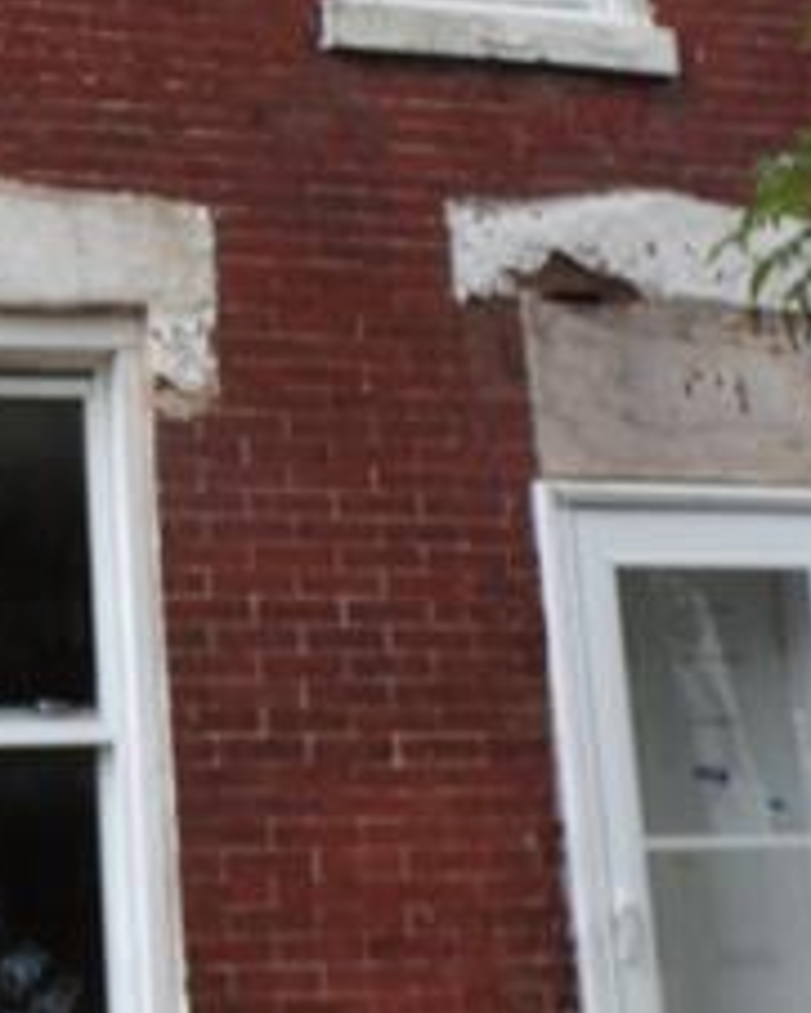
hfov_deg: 18.1
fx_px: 2489
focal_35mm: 83
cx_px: 40
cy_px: 439
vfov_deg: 23.0
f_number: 4.4
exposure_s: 1/50
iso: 80
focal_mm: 4.3
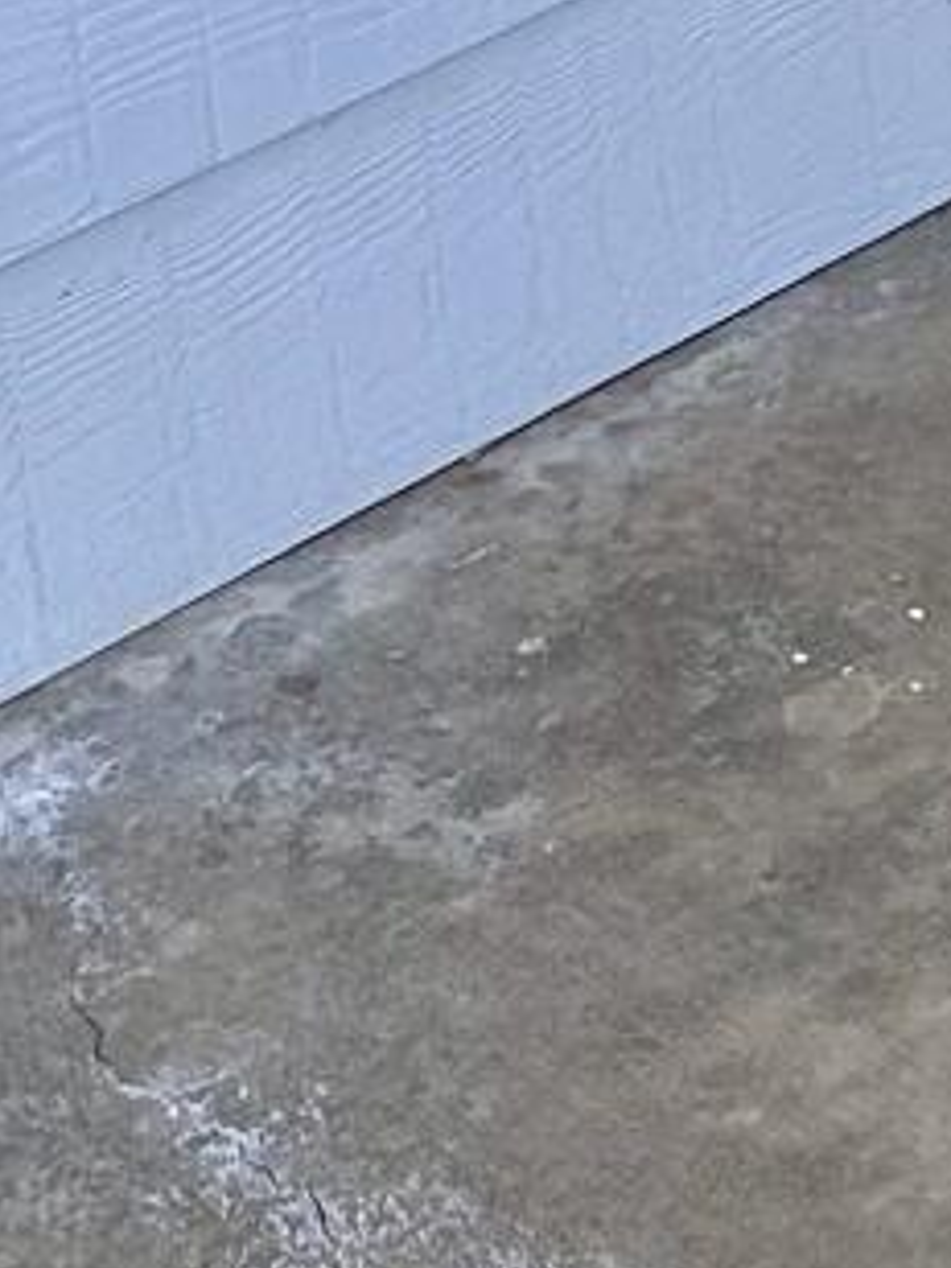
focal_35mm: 156
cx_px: 3079
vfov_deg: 10.8
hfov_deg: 7.9
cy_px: -1766
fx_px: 5714
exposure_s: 1/334
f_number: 1.78
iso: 80
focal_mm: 6.86
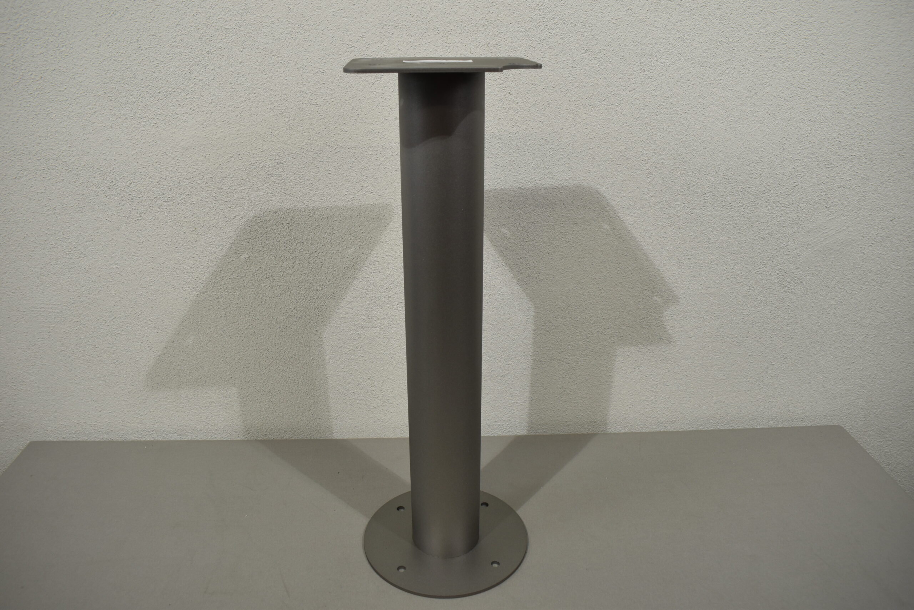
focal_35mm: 27
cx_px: 457
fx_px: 685
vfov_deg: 47.9
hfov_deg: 67.4
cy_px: 305
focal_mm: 18
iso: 360
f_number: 5.6
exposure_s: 1/125
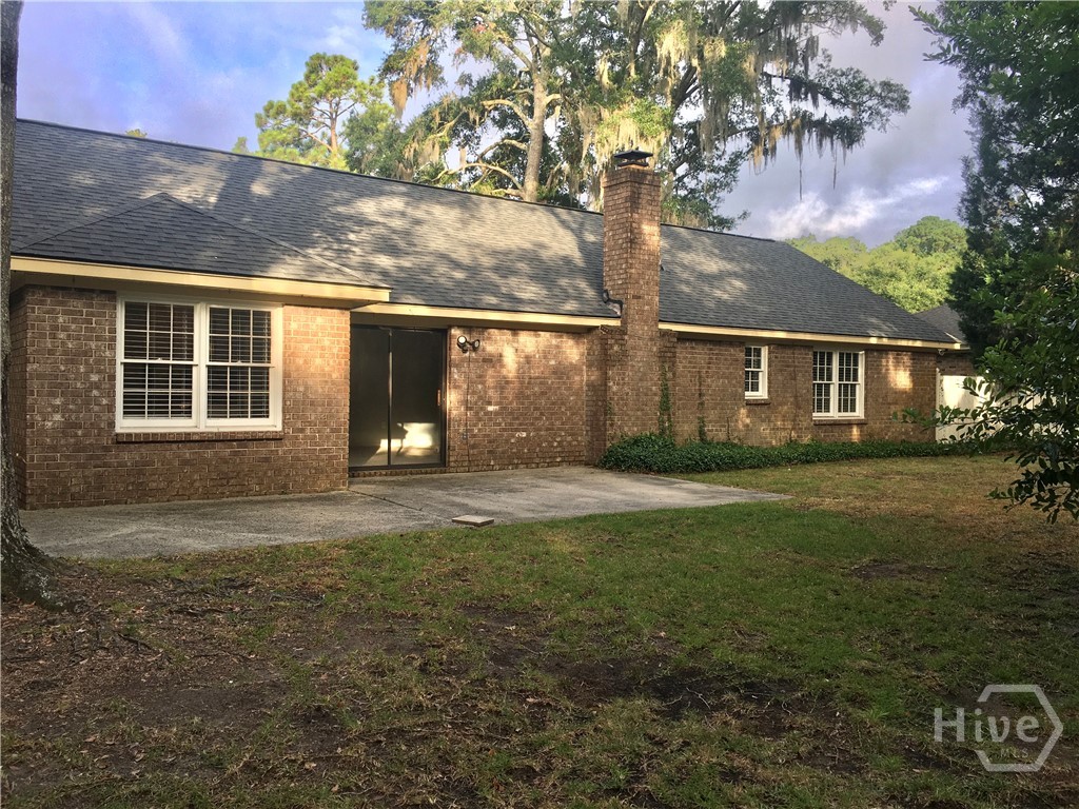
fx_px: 904
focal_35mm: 29
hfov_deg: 61.7
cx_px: 540
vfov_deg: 48.2
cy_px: 404
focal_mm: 4.15
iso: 25
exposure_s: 1/208
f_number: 2.2
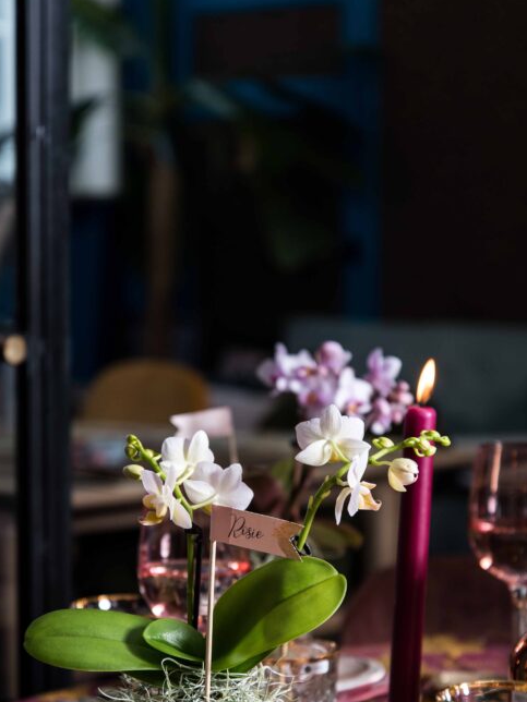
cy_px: 458
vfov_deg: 15.1
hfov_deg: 11.4
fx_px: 2639
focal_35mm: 130
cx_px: 261
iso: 400
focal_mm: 85
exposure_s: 1/125
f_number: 4.5
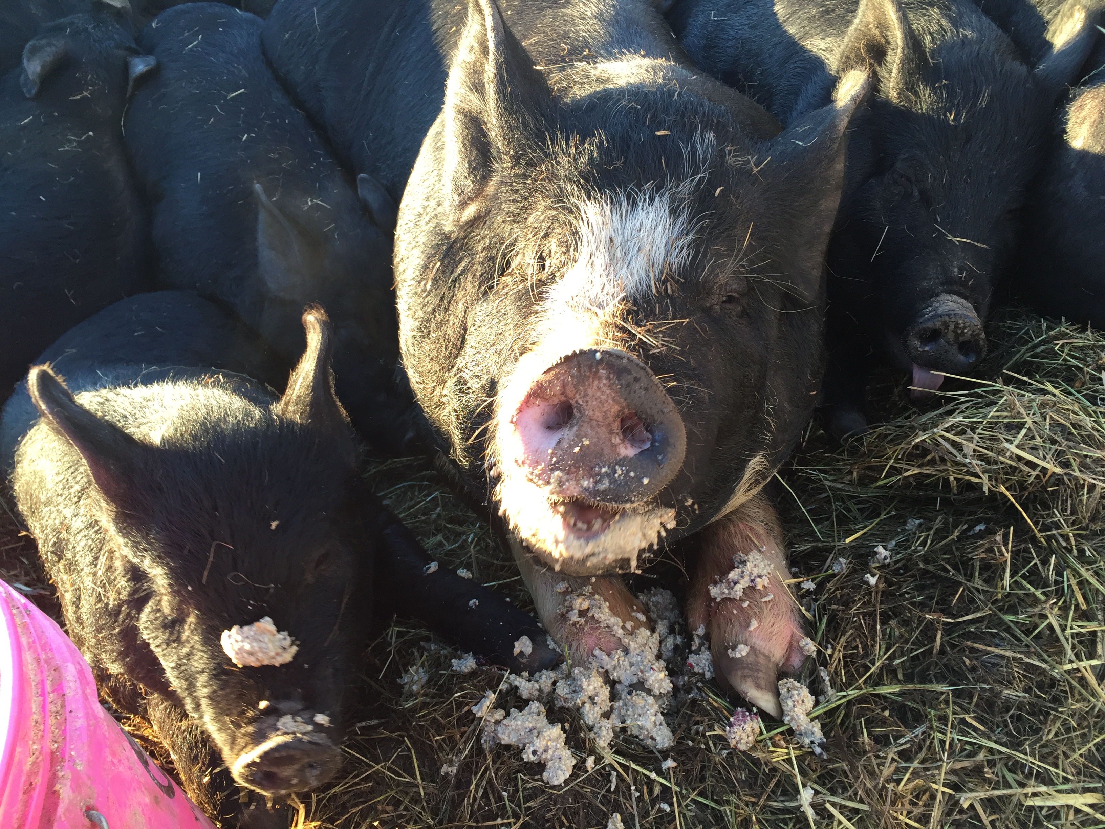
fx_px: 926
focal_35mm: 29
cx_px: 552
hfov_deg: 61.7
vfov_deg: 48.2
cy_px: 414
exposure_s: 1/120
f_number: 2.2
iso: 50
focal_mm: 4.15
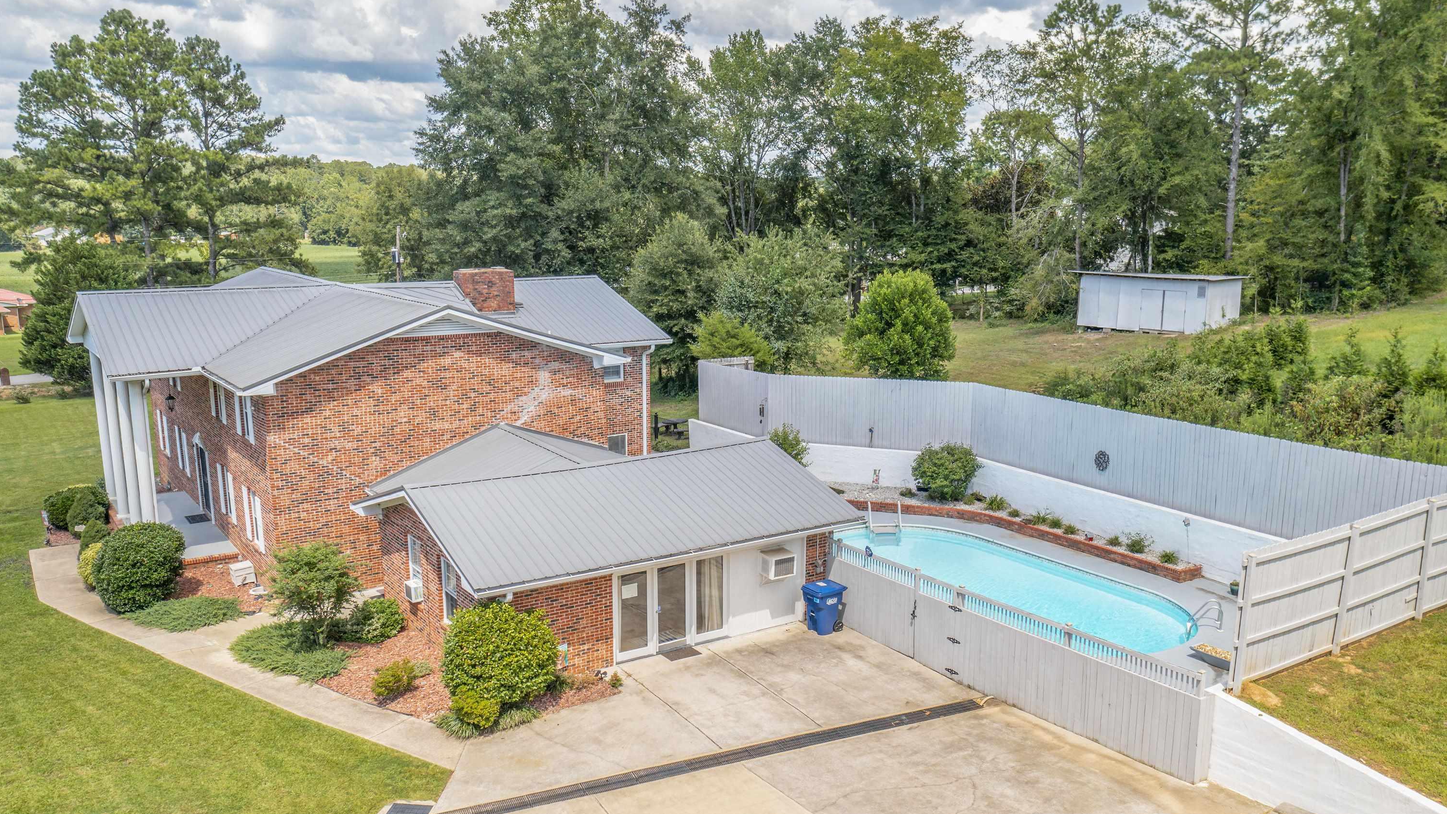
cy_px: 458
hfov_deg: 64.3
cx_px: 739
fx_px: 1151
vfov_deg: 38.9
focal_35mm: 30
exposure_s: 1/200
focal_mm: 10.26
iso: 100
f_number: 4.5
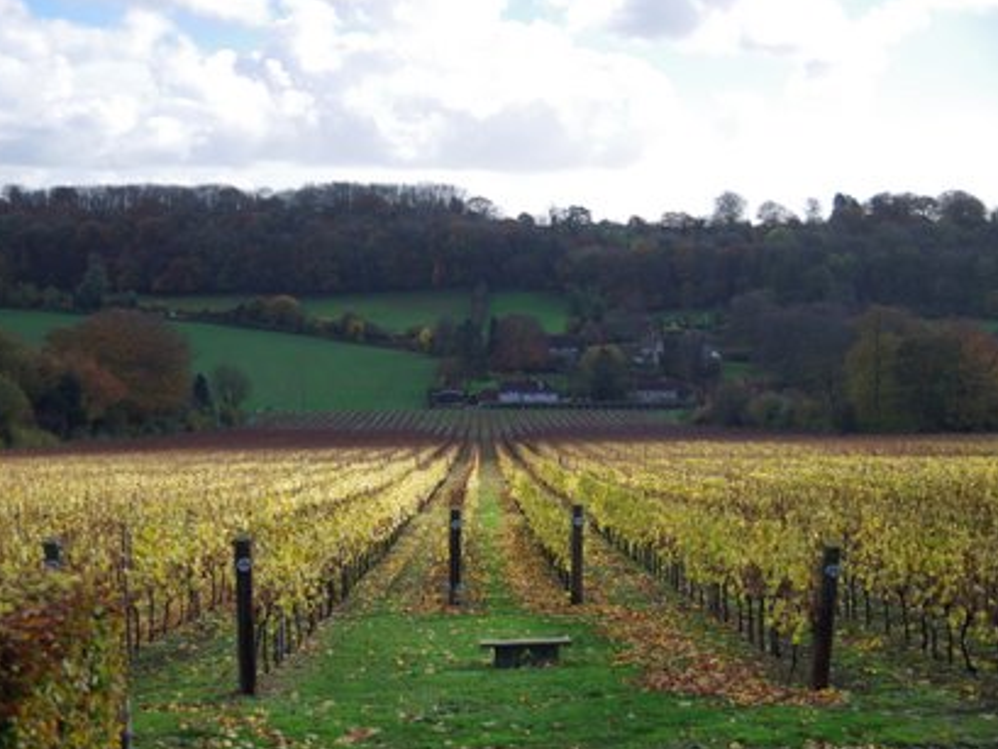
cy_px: 388
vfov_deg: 24.2
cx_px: 437
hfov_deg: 31.8
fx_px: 1750
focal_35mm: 61
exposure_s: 1/800
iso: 100
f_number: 2.8
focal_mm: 34.38
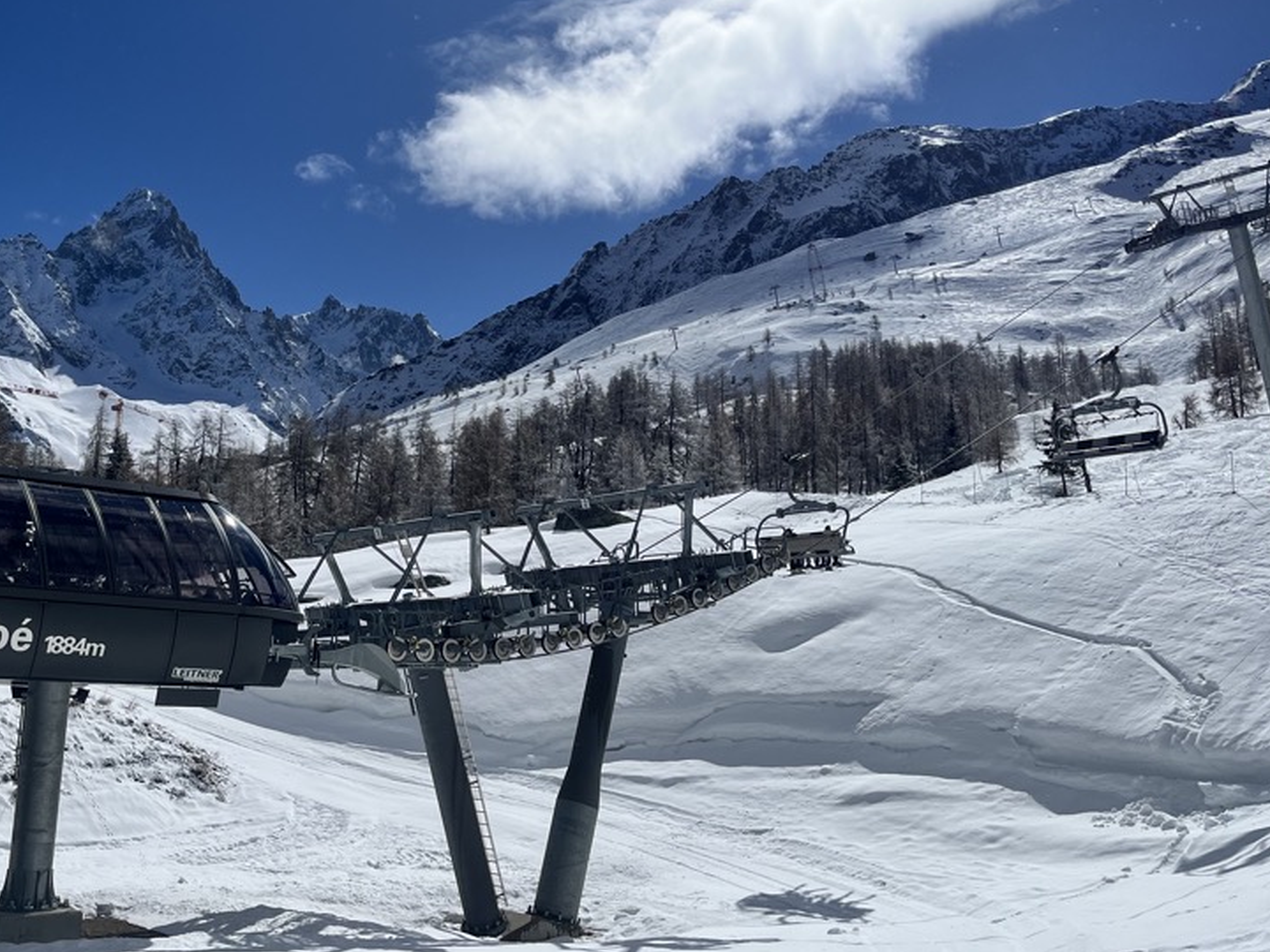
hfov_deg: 49.2
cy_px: 370
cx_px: 415
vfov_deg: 38.5
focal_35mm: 37
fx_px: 1357
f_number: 1.6
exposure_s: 1/17241
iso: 50
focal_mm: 5.1
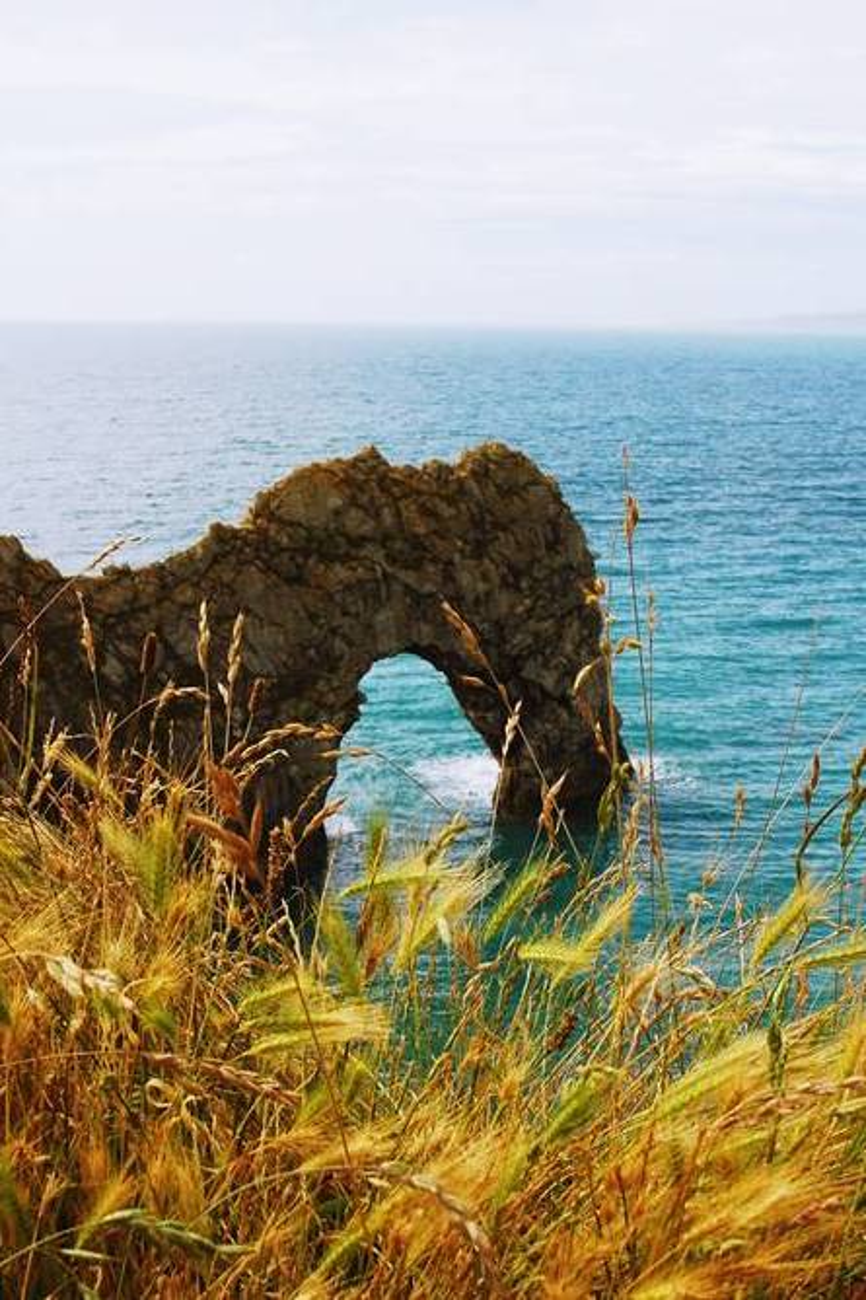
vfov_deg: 53.1
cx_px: 433
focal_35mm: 36
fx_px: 1300
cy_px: 650
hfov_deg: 36.9
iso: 320
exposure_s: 1/500
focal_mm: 24
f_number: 11
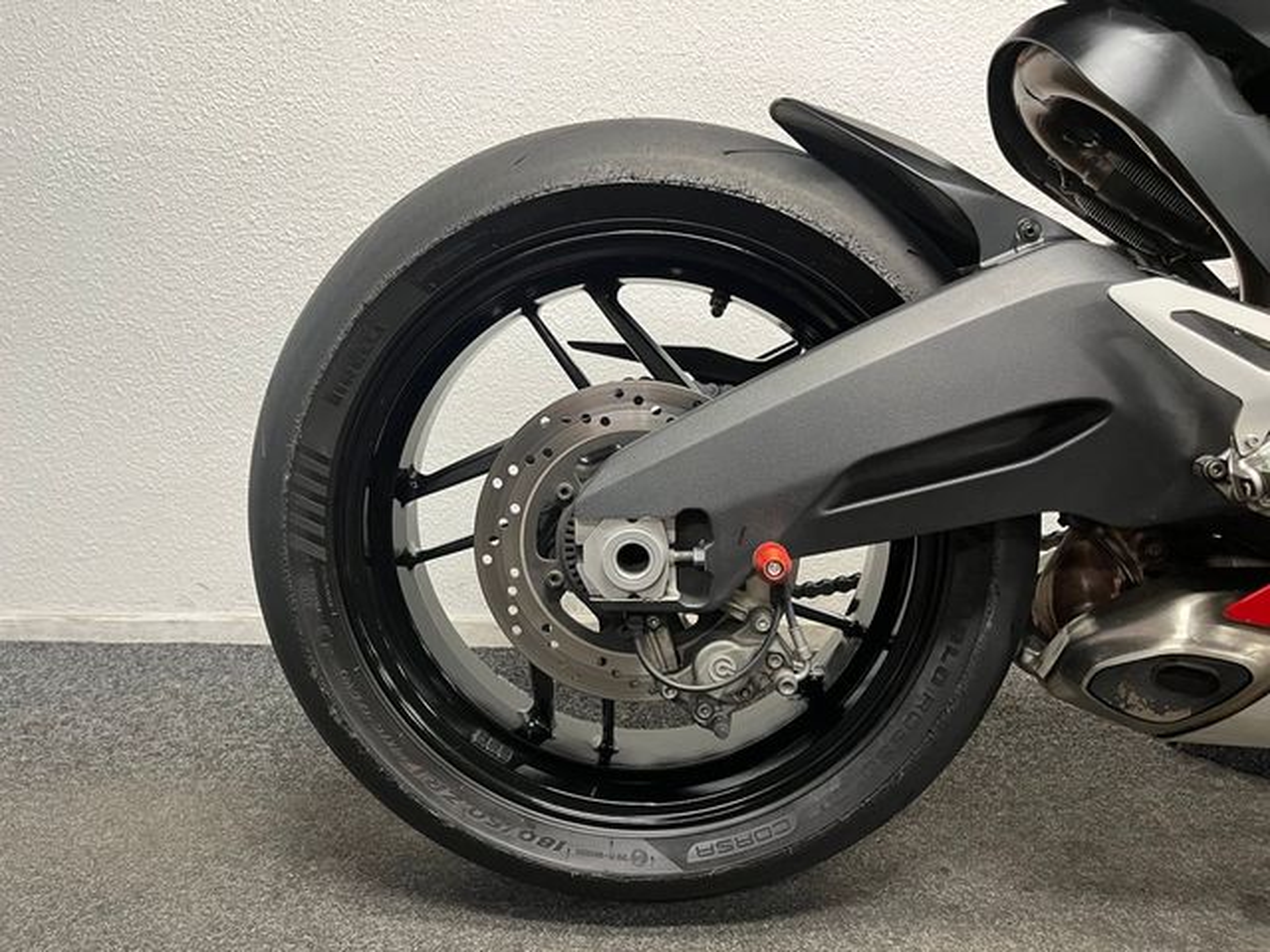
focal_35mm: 26
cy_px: 476
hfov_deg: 67.3
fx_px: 954
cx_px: 635
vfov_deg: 53.1
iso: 250
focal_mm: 5.1
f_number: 1.6
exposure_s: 1/50
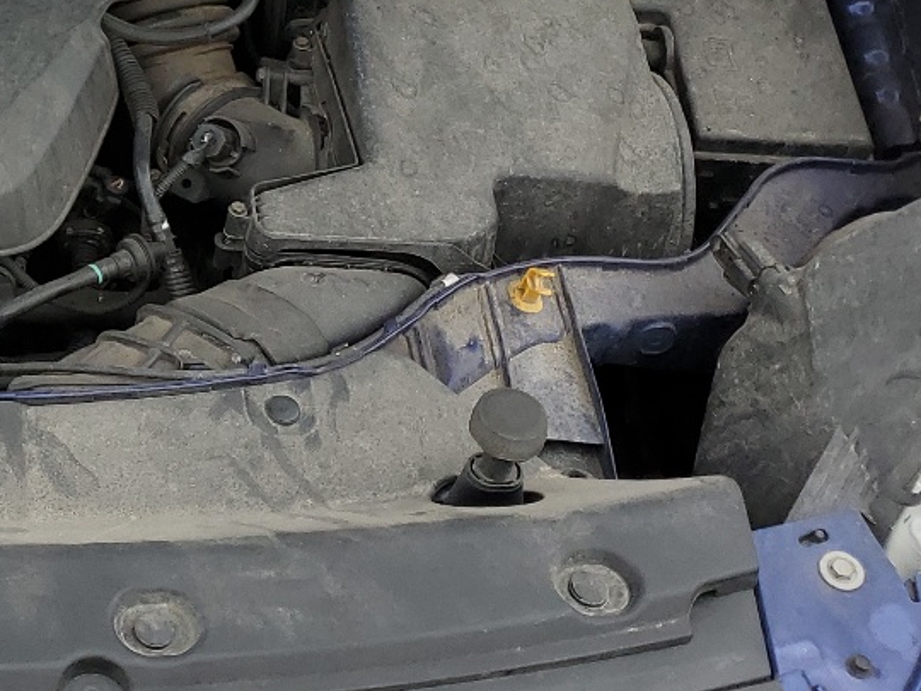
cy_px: -10
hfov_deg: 23.6
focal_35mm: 77
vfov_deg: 18.6
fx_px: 2049
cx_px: -116
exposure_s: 1/909
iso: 50
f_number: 1.5
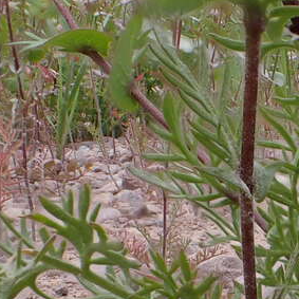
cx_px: 400
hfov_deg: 20.8
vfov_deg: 22.5
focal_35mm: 75
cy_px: 273
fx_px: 733
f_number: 3.2
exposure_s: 1/400
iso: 100
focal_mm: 5.4
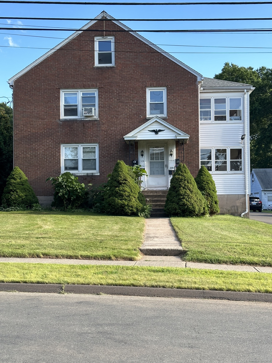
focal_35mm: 48
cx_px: 136
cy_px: 182
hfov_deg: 30.3
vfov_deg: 39.7
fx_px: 503
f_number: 1.78
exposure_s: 1/762
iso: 64
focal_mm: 6.86
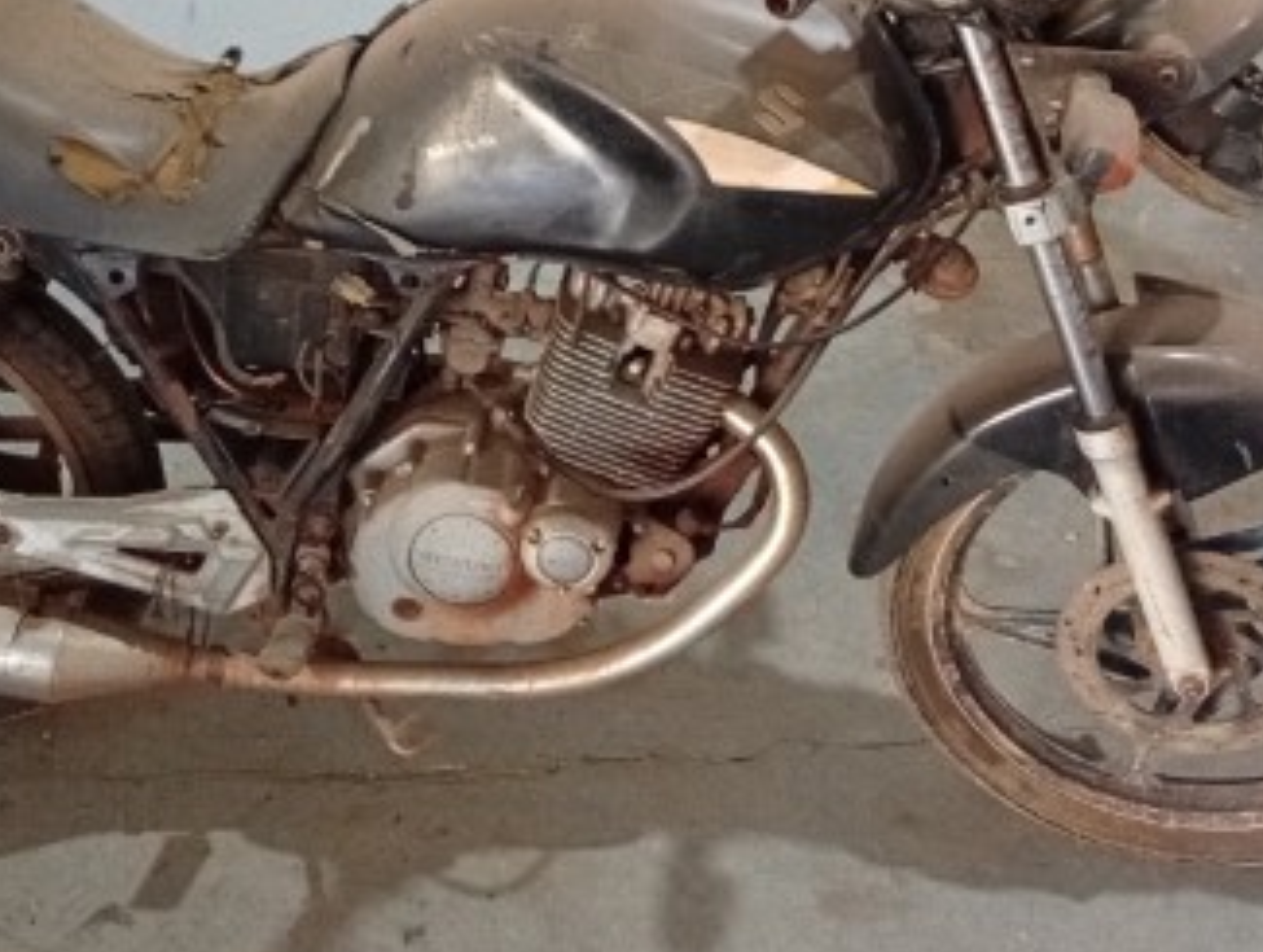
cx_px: 470
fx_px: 1864
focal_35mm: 51
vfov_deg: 28.4
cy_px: 303
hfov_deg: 37.2
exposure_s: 1/20
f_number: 1.8
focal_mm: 4.15
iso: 566
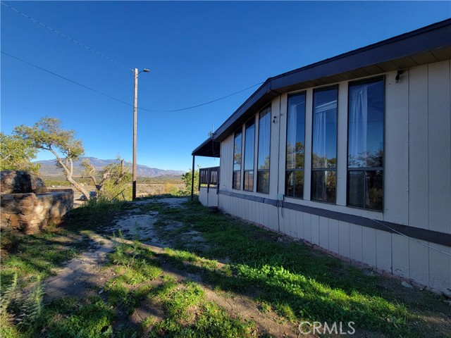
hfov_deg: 106.2
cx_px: 226
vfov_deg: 89.9
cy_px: 169
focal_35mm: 13
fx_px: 169
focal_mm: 2.2
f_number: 2.2
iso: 50
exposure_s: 1/599
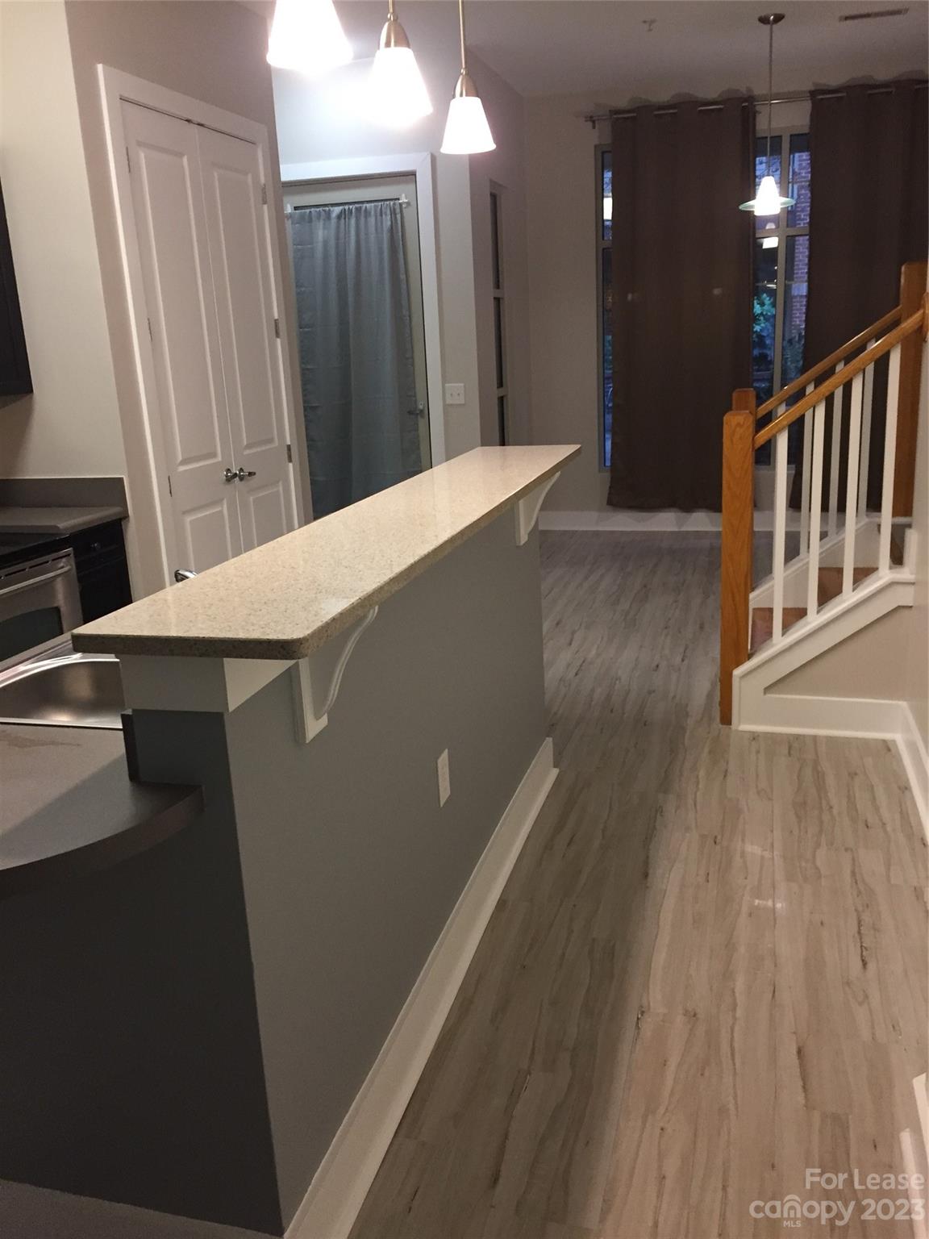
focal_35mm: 29
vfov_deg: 61.7
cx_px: 464
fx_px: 1038
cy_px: 620
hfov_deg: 48.2
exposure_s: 1/30
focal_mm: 4.15
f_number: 2.2
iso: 160
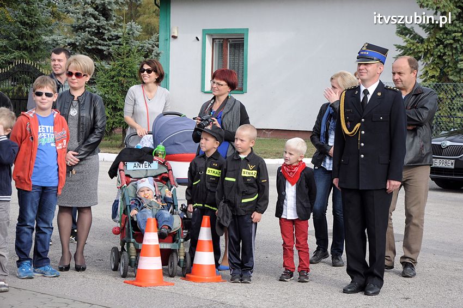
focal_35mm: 112
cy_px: 154
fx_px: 1445
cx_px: 232
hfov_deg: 18.2
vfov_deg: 12.2
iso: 500
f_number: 7.1
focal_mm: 75
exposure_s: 1/800
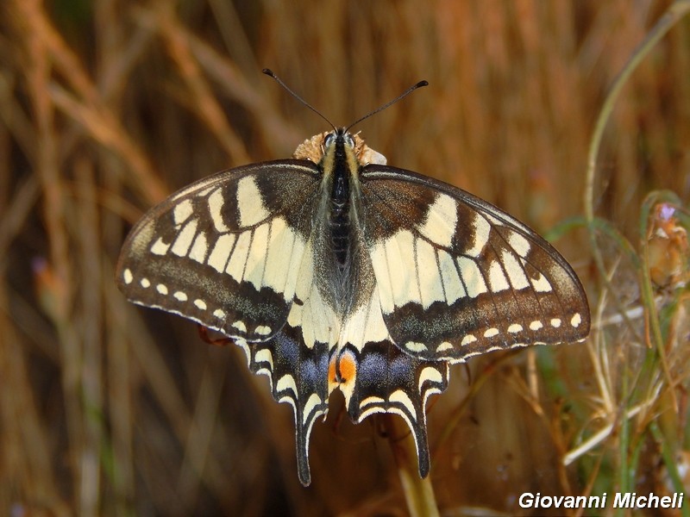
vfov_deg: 8.1
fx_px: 3668
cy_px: 258
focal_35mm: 184
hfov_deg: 10.7
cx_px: 345
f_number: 10.5
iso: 125
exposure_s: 1/200
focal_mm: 32.8
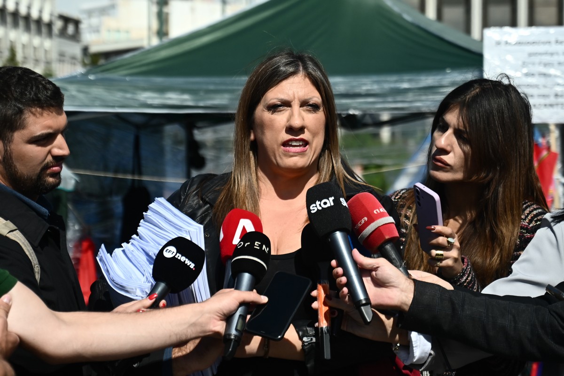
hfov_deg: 19.5
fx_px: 1645
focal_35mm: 105
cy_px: 188
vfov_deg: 13.0
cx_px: 282
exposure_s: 1/5000
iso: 400
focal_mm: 70
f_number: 4
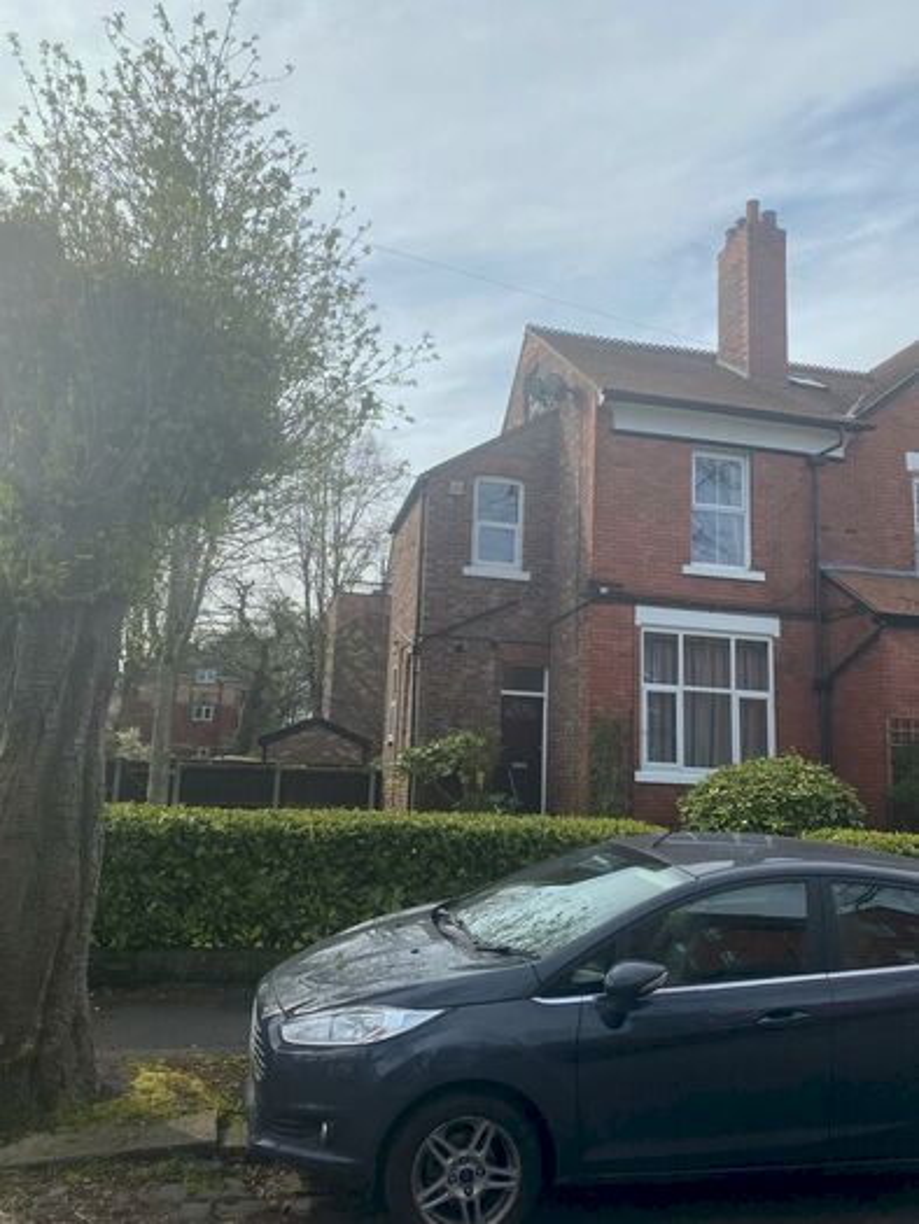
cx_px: 460
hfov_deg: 53.1
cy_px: 612
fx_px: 920
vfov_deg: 67.3
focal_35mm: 26
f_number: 1.8
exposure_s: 1/3300
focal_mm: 4.25
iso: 32
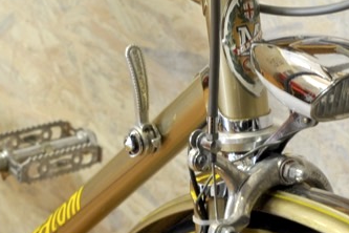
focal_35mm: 144
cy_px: -13
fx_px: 1396
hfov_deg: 14.3
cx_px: 168
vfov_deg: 9.4
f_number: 10
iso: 800
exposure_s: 1/2.5
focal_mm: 40
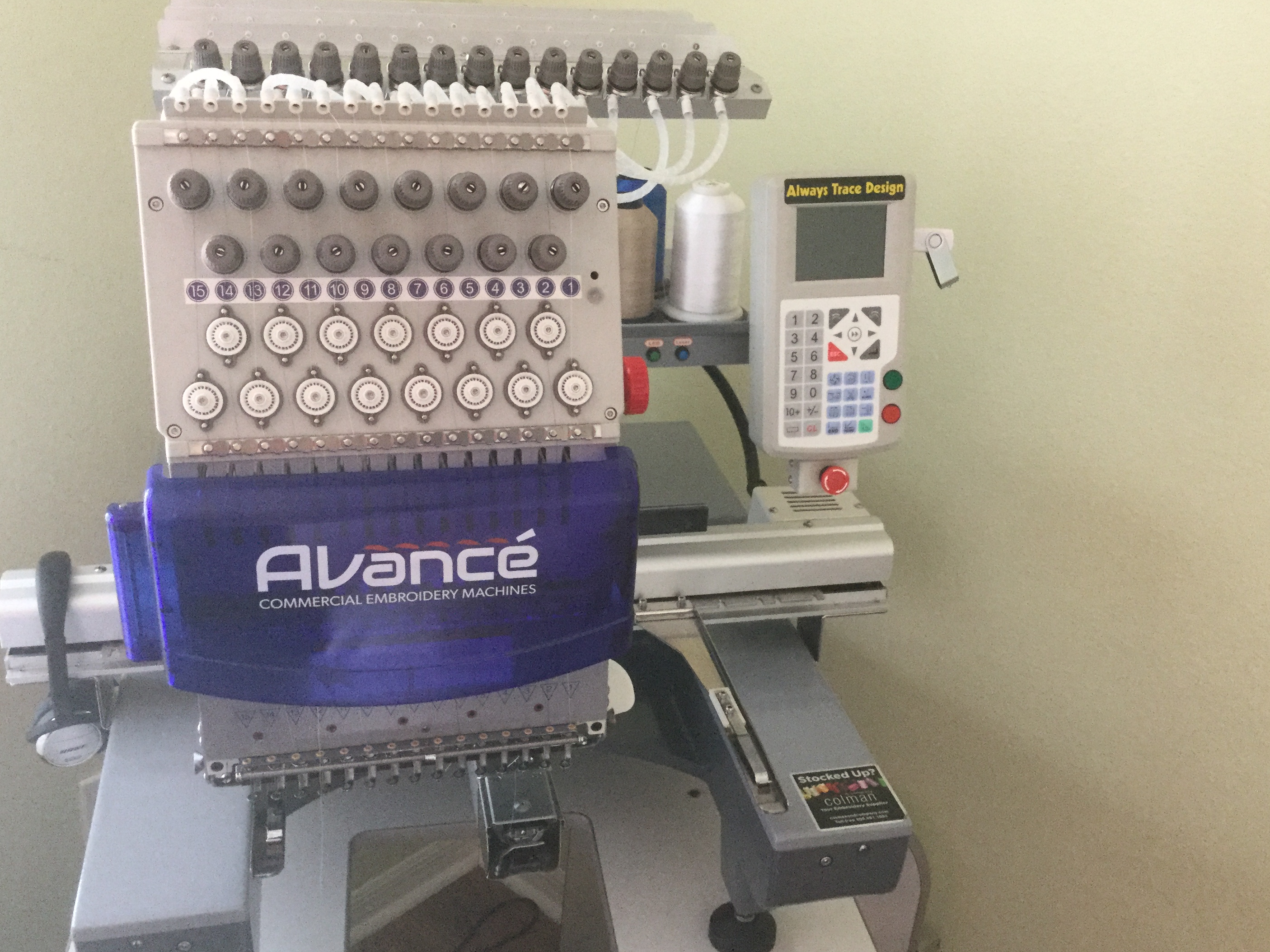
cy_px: 521
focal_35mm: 36
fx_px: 1321
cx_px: 680
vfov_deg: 39.6
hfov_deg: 51.3
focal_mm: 3.3
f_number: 2.4
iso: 160
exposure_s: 1/30
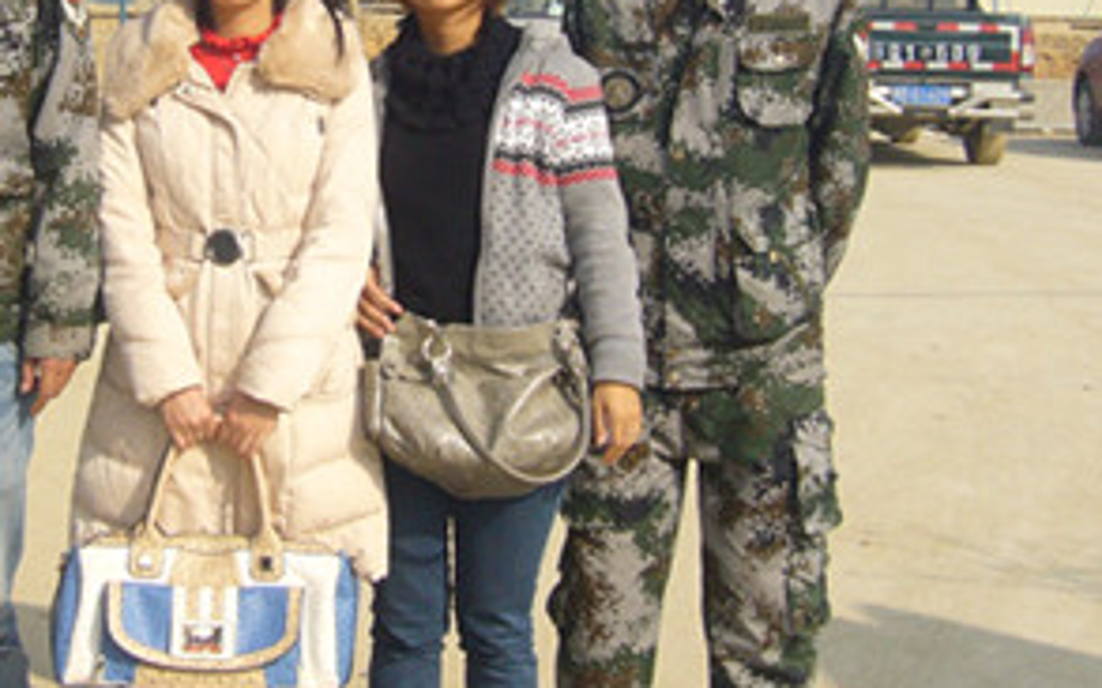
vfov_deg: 13.7
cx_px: 320
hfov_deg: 22.0
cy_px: 21
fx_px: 2823
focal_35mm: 94
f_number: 6
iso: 80
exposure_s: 1/320
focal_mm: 6.6
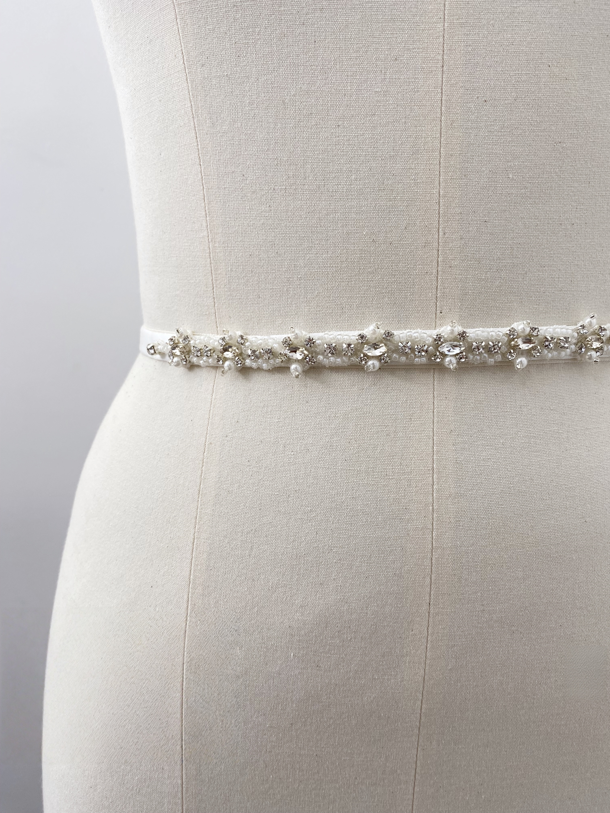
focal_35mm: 26
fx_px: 611
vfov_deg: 67.3
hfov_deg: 53.1
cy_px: 406
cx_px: 305
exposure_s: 1/100
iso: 40
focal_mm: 4.25
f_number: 1.8
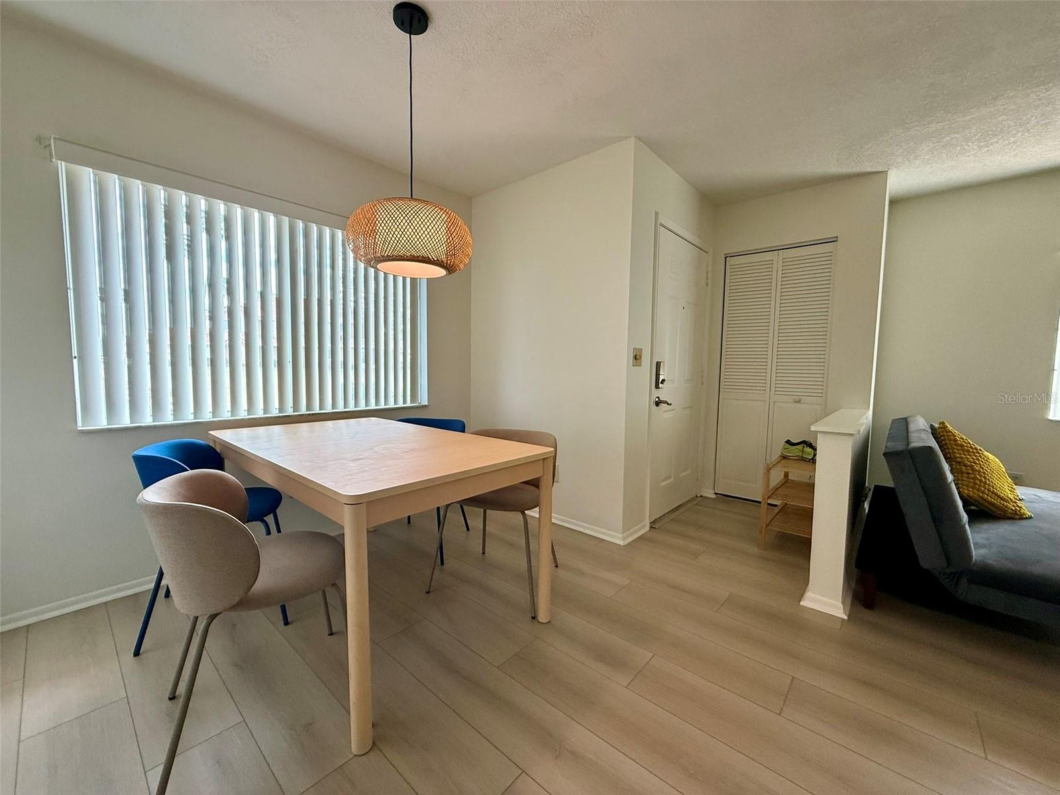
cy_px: 398
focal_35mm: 14
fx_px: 429
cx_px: 530
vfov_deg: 85.7
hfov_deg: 102.1
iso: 160
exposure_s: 1/120
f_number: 2.2
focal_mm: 2.22
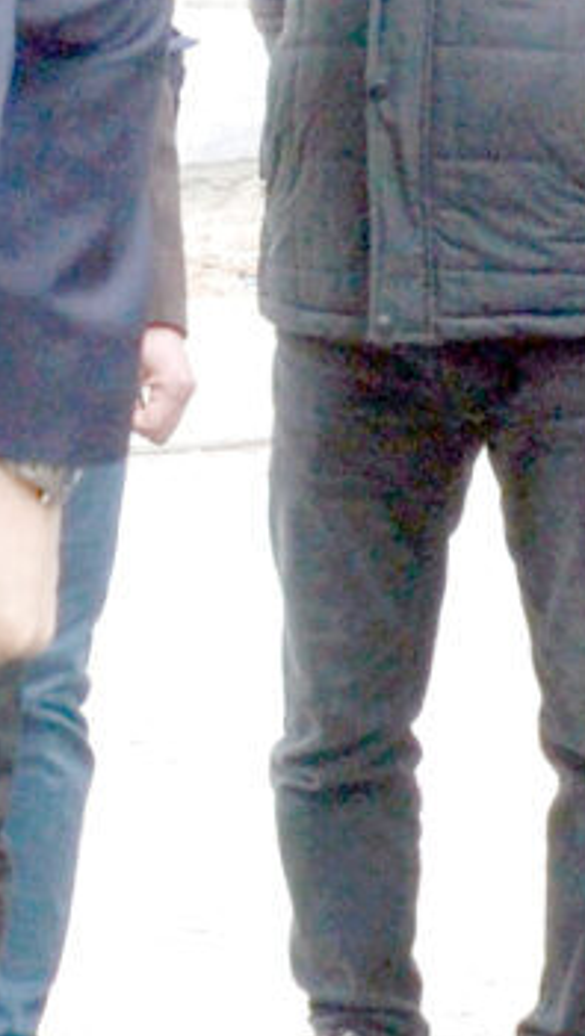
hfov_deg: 5.9
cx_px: -256
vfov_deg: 10.3
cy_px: 1142
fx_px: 5669
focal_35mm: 206
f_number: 5.6
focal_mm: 18
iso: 360
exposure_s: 1/125
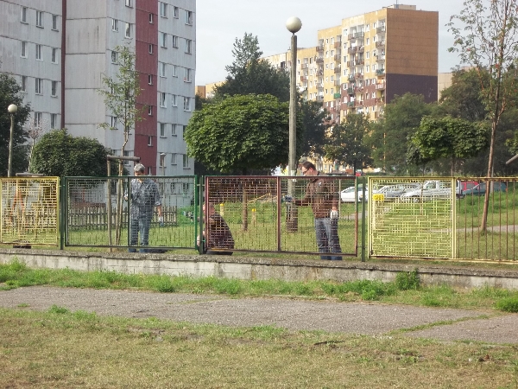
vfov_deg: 15.4
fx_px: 1437
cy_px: 194
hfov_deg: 20.4
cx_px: 259
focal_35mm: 96
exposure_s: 1/160
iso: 64
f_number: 5.2
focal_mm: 17.1
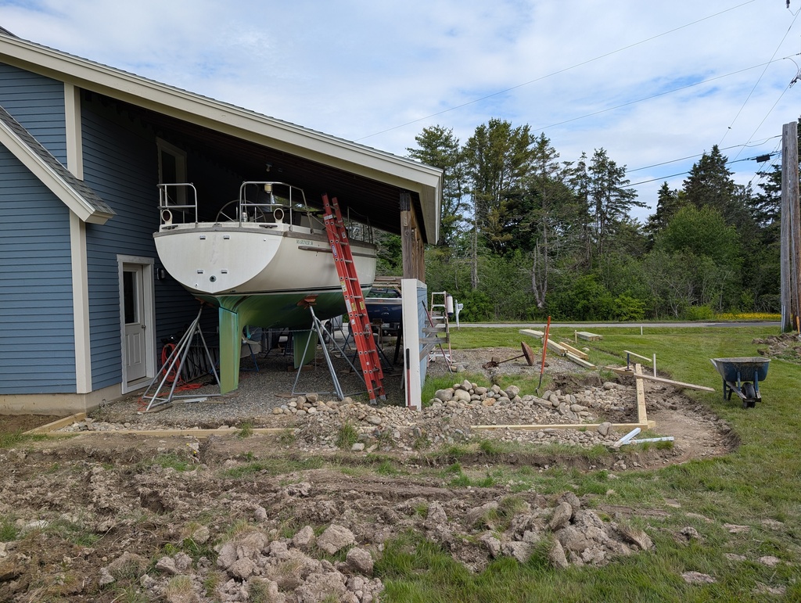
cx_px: 400
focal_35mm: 24
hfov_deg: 71.5
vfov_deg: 56.9
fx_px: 556
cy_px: 302
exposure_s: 1/822
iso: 20
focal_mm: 6.9
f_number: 1.68
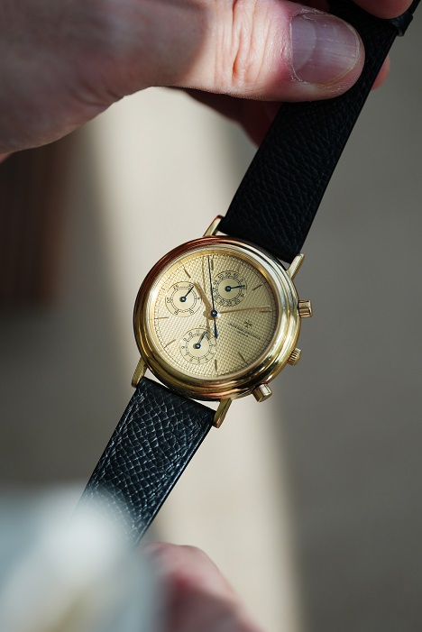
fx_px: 1844
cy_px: 316
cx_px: 211
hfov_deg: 13.1
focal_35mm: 105
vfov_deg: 19.4
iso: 320
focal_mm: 105
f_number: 2.8
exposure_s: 1/250
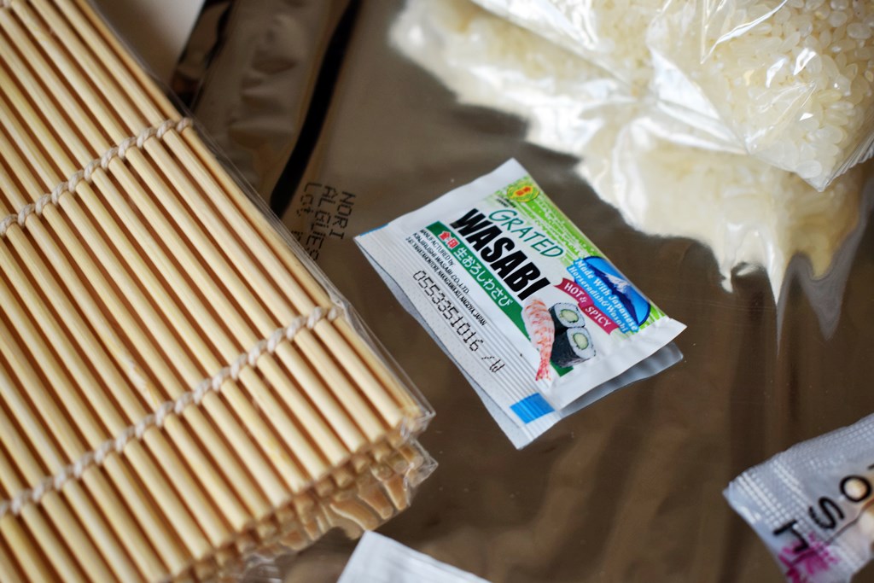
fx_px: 1384
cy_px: 292
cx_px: 437
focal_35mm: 57
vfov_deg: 23.8
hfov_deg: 35.0
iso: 450
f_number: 4.8
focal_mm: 38
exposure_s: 1/60
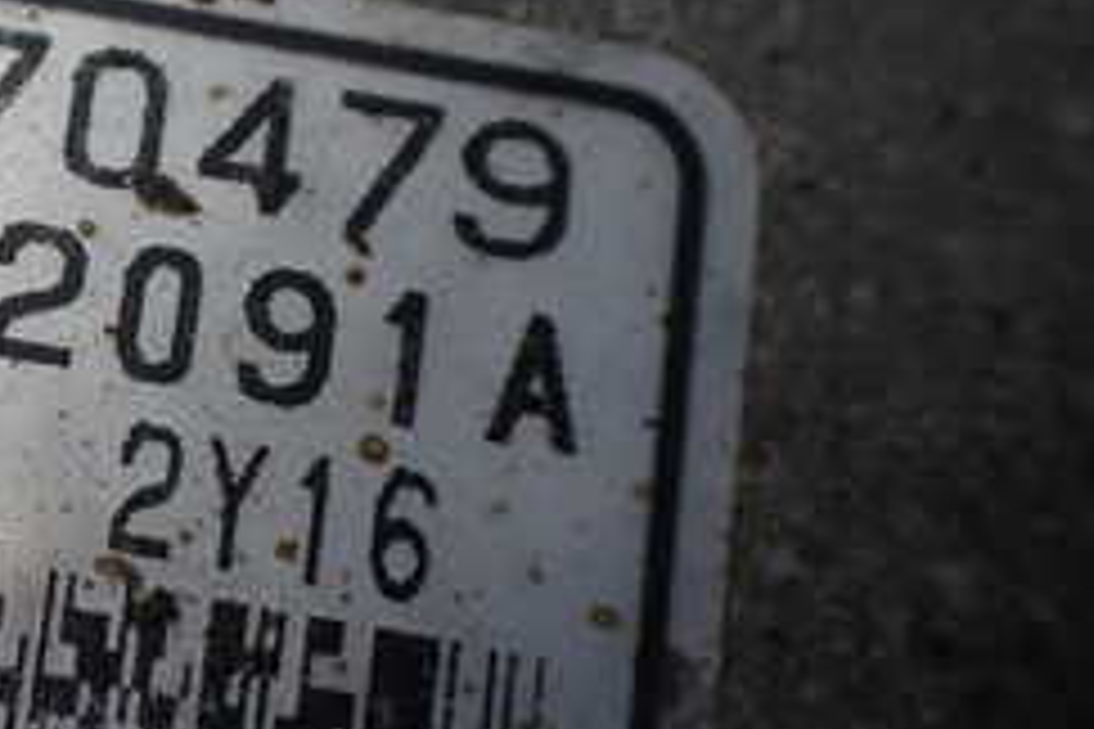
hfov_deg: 24.6
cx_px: -104
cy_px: 338
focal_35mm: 77
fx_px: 2340
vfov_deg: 17.7
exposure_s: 1/200
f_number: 2.3
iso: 100
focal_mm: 5.4
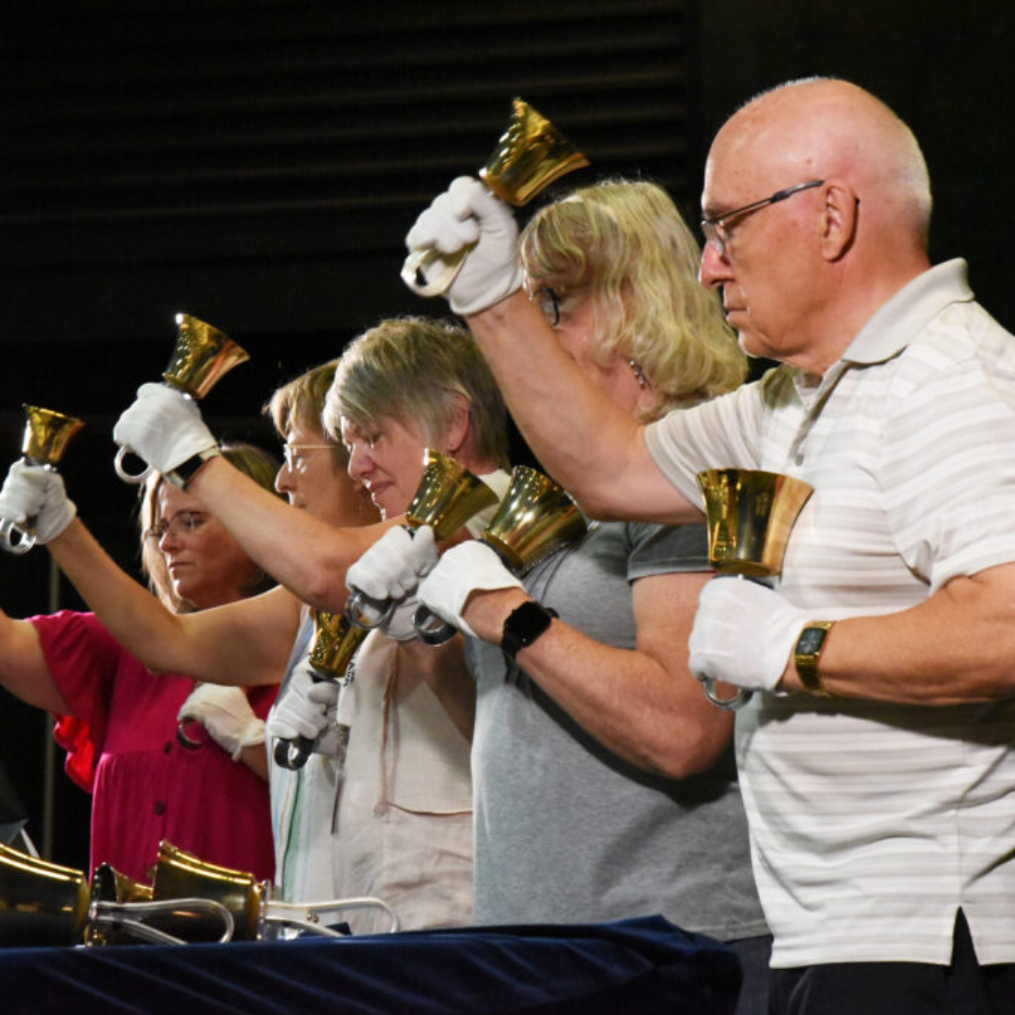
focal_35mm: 128
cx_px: 460
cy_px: 508
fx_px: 4246
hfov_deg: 13.6
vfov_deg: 13.6
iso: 16000
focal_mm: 100
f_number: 9
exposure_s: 1/160
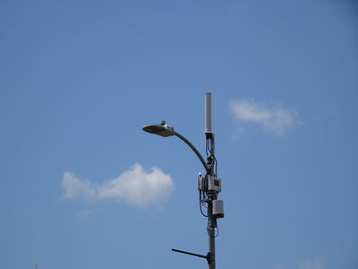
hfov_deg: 13.5
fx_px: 1510
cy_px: 134
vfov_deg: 10.2
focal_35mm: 146
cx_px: 179
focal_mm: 24.99
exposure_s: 1/1000
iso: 80
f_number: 5.6
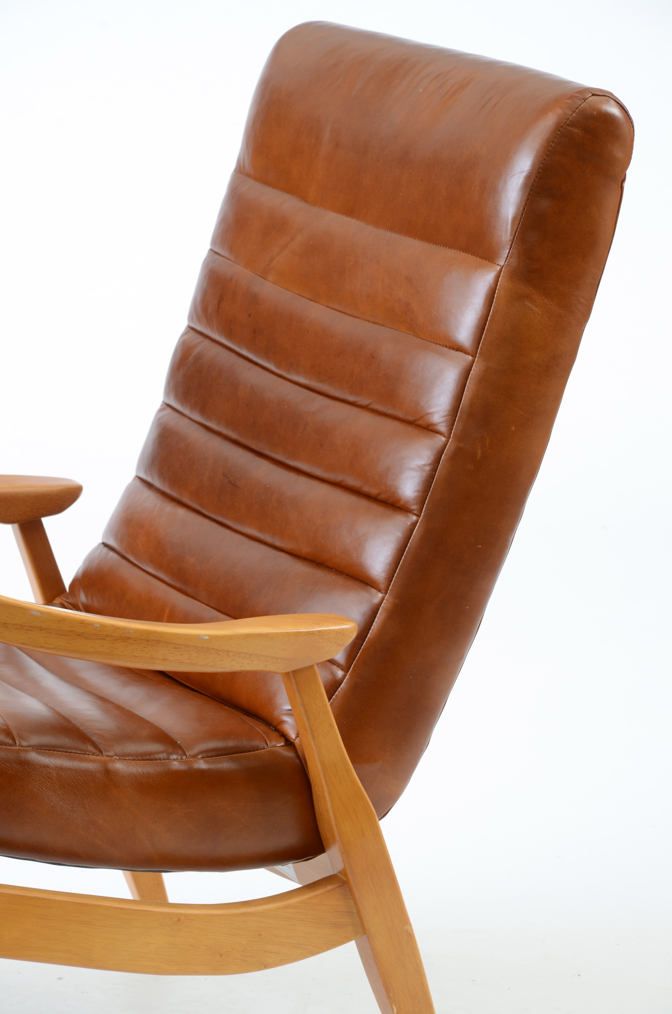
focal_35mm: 158
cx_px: 336
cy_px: 507
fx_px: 4430
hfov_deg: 8.7
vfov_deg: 13.1
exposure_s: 1/125
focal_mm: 105
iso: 200
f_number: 9
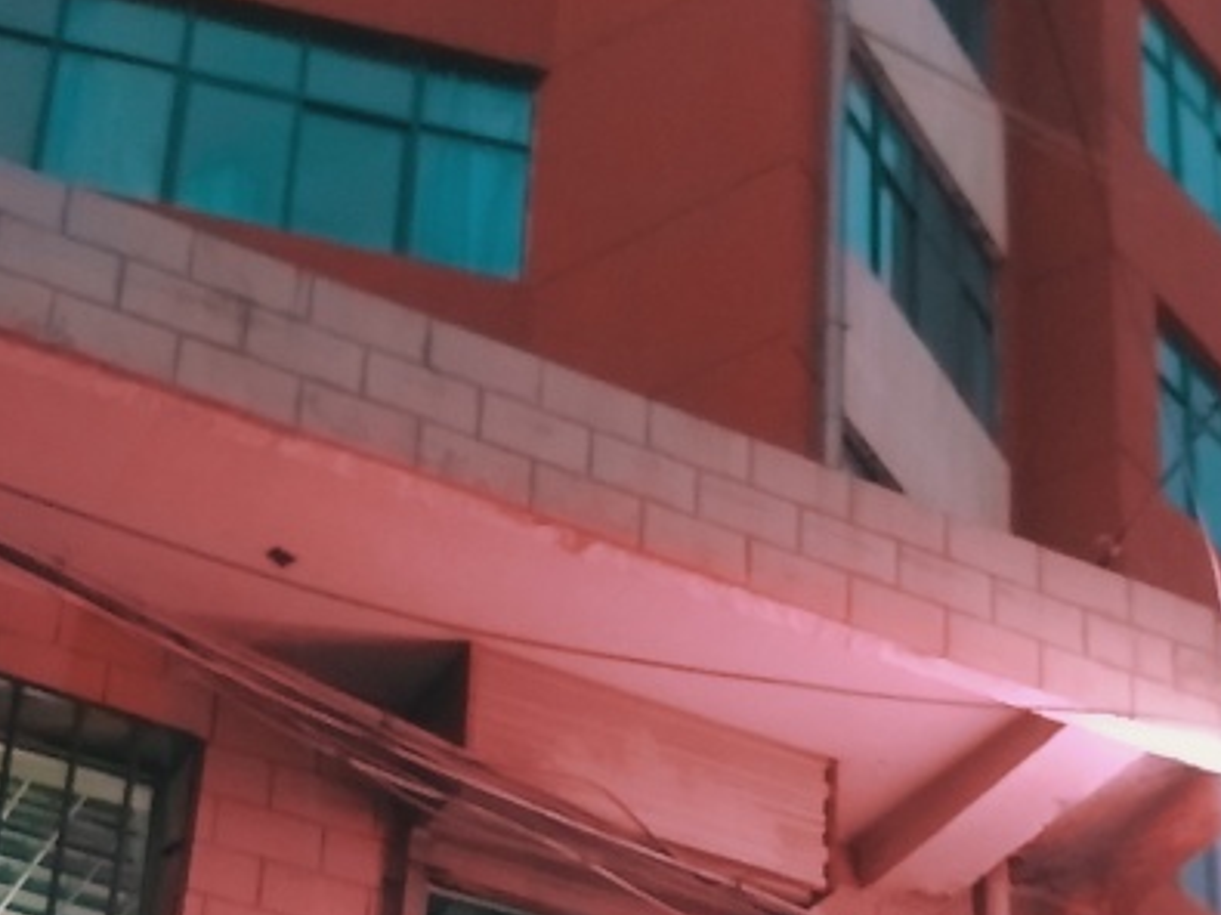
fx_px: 2891
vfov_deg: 17.5
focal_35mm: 82
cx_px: 828
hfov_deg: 23.7
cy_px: 968
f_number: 2
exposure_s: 1/20
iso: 800
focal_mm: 3.66
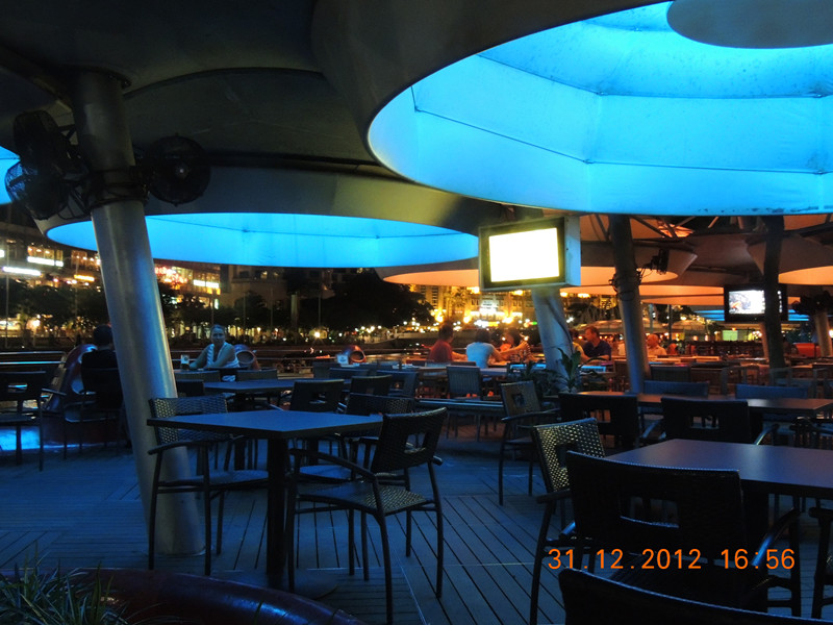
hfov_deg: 52.6
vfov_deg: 40.7
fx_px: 842
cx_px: 416
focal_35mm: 35
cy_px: 312
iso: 800
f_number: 4.6
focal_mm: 6.2
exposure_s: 1/5
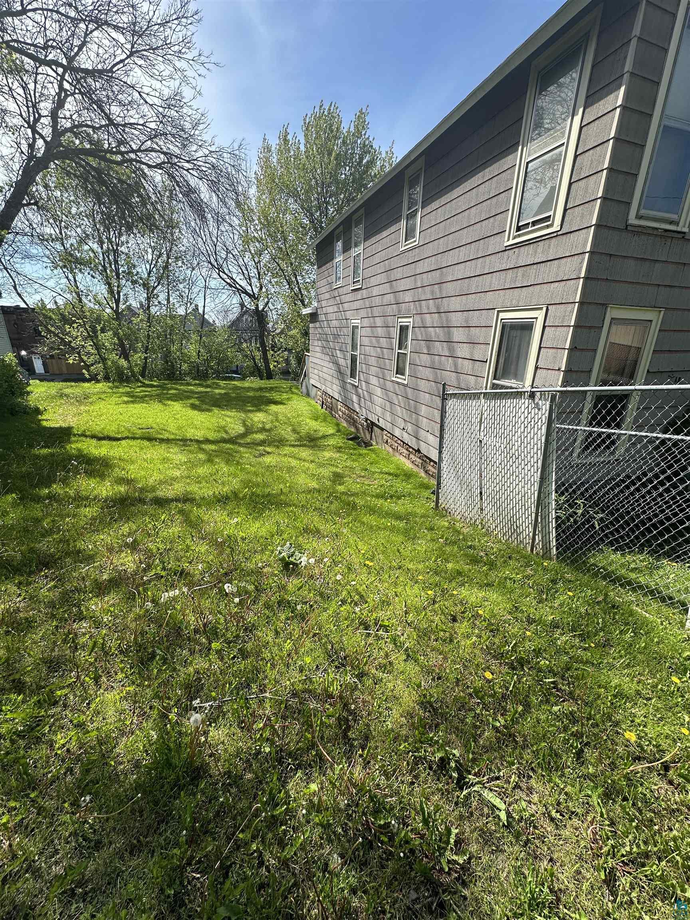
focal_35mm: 14
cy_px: 460
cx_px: 345
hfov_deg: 85.7
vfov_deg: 102.1
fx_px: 372
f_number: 2.2
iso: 40
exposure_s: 1/888
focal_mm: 2.22
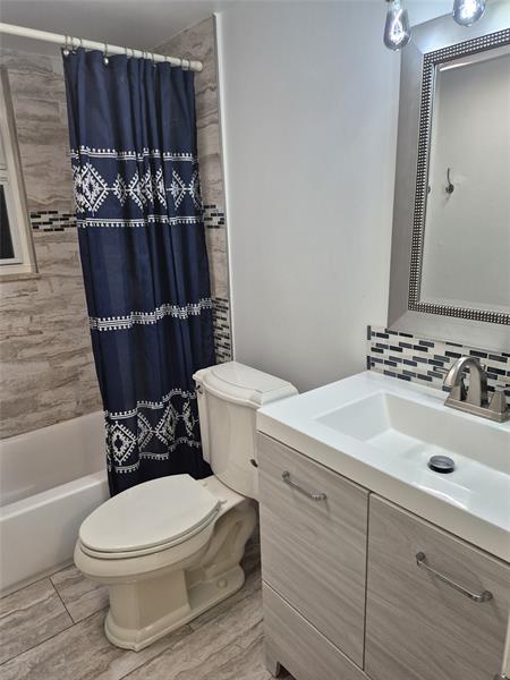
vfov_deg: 73.9
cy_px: 340
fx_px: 452
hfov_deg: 58.9
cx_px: 255
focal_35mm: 23
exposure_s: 1/120
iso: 250
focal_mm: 5.4
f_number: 1.8
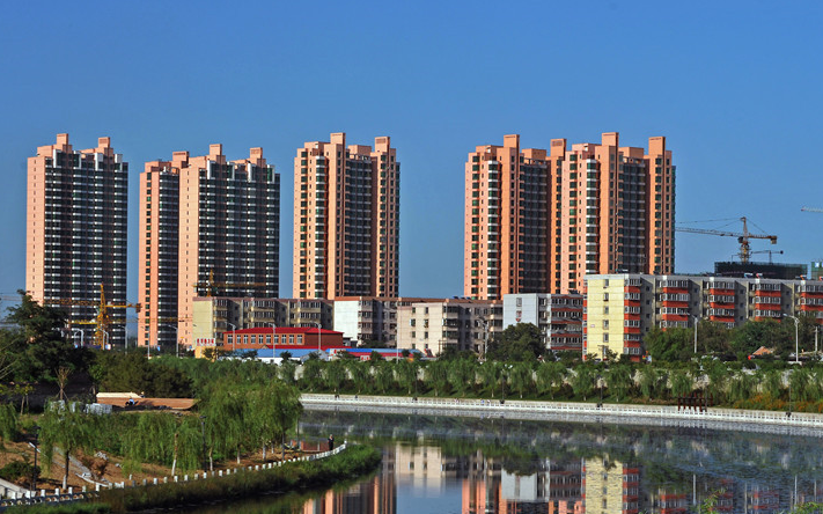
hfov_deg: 16.2
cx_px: 517
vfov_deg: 10.1
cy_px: 319
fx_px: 2893
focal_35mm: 129
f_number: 13
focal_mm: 90
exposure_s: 1/640
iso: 500
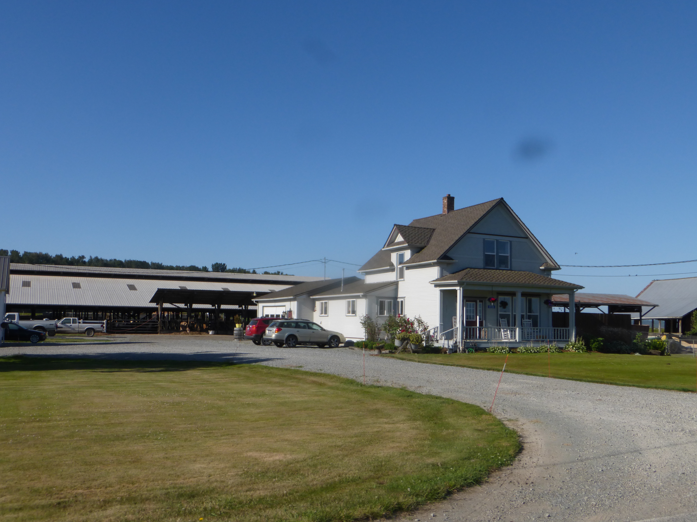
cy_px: 258
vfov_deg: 40.7
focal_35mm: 35
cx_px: 341
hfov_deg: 52.6
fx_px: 705
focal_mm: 6.1
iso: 100
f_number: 3.7
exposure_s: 1/1600
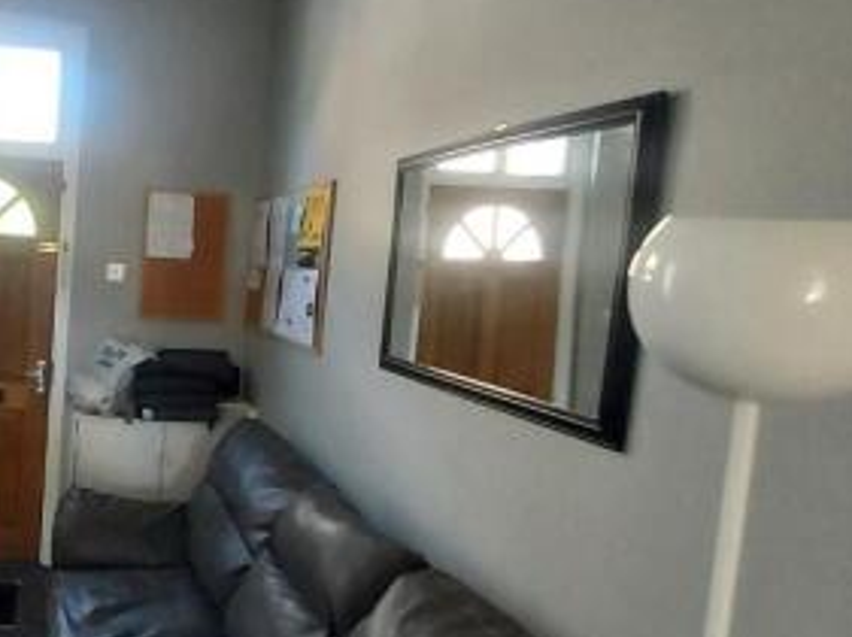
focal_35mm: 27
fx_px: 664
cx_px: 105
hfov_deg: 57.4
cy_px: 350
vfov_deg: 51.2
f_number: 2.2
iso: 250
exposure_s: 1/60
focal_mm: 1.42
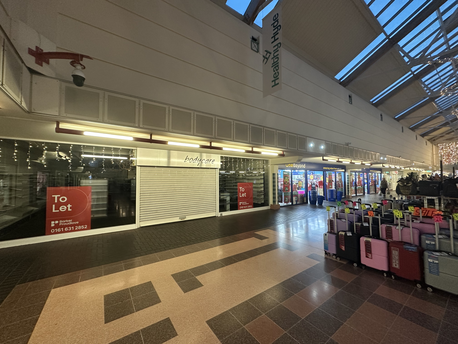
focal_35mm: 14
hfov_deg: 102.1
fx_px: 185
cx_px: 229
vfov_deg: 85.7
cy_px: 172
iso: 200
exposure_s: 1/50
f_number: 2.2
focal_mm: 2.22
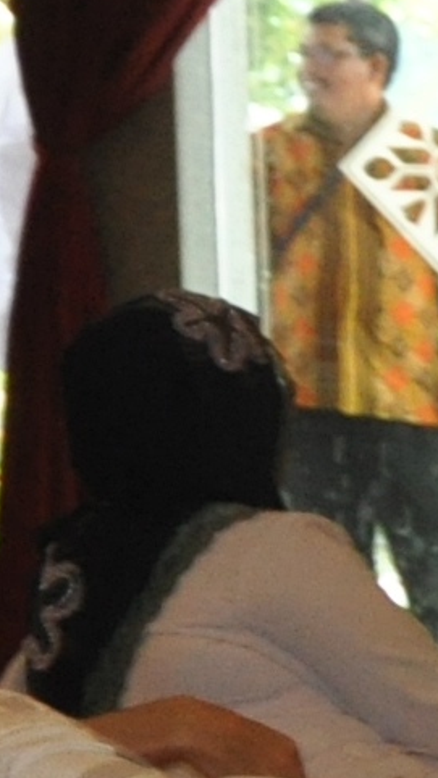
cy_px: 1296
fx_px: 10967
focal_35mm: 531
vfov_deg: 4.0
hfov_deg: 2.1
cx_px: 3371
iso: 800
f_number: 4.5
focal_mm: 38
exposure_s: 1/60
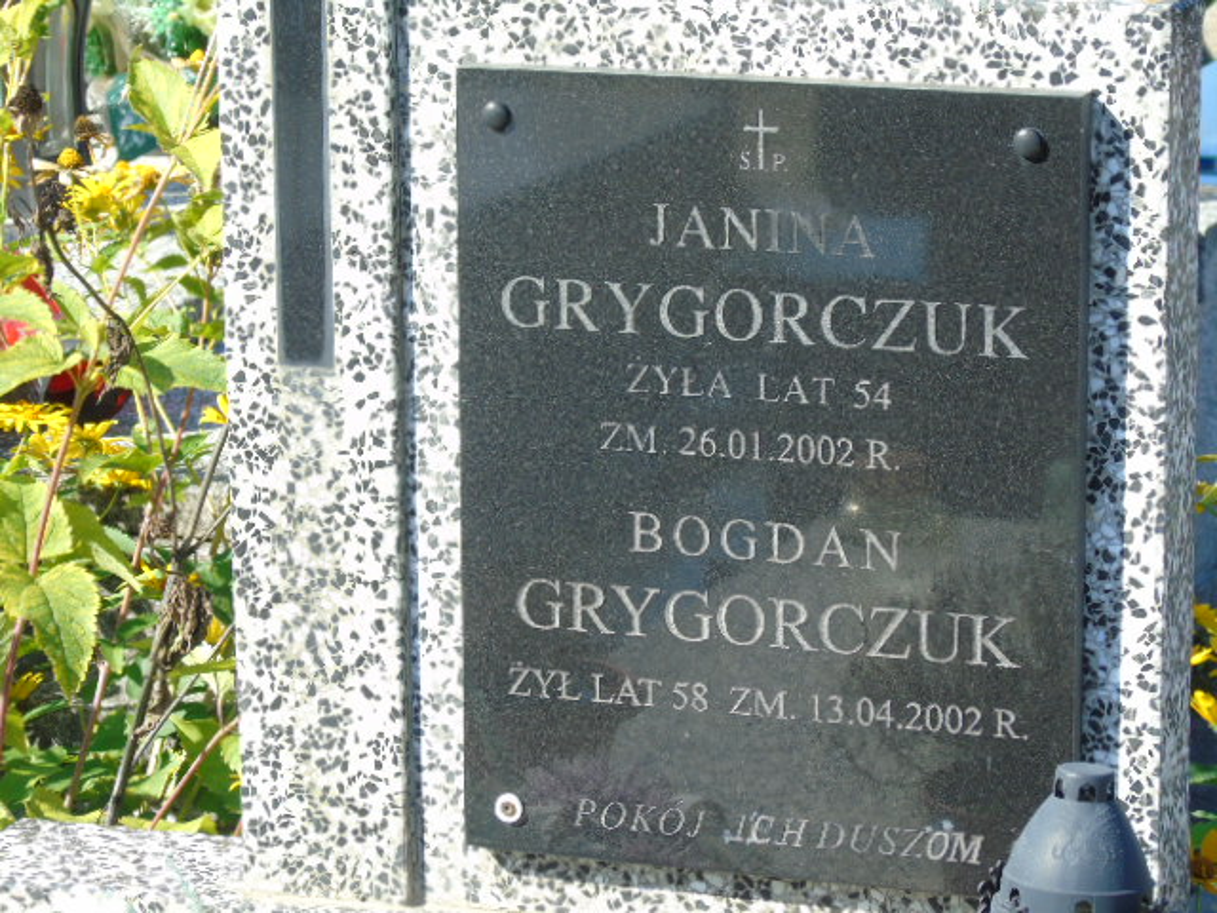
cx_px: 608
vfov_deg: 10.4
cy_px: 456
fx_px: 4992
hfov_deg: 13.9
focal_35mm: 142
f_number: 4.7
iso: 80
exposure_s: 1/160
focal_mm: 25
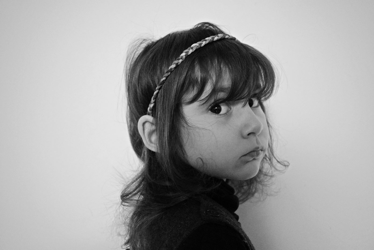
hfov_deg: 53.1
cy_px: 125
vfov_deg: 36.9
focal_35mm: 36
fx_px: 374
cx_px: 187
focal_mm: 24
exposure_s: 1/60
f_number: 3.8
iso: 4500
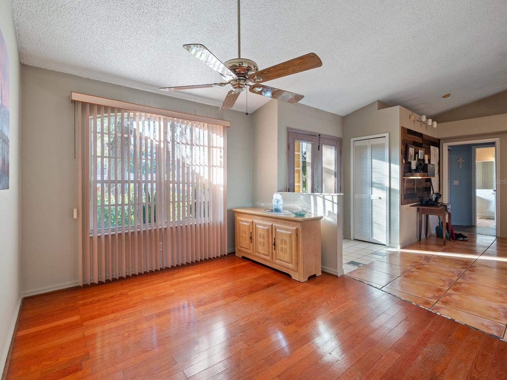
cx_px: 226
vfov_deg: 78.1
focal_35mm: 16
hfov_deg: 94.1
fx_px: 234
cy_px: 181
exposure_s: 1/13
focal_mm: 14
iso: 250
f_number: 6.3
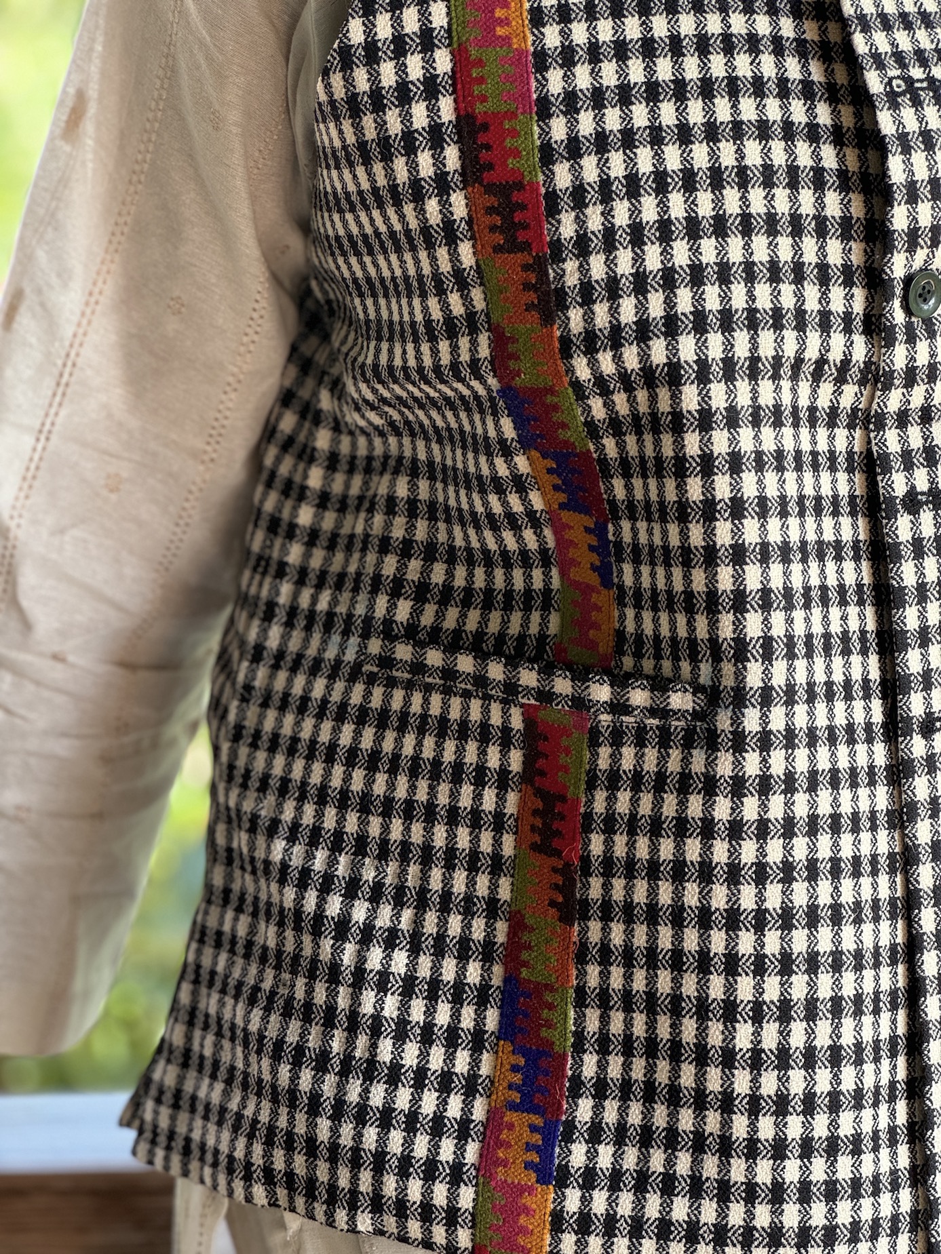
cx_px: 470
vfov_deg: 25.3
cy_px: 627
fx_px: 2791
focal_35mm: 77
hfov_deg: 19.1
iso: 160
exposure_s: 1/99
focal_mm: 9
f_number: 2.8
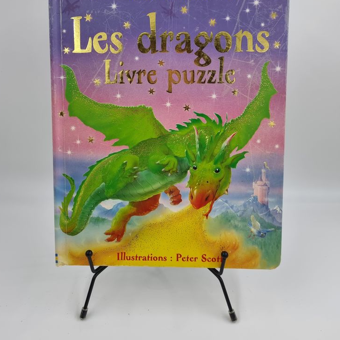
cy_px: 137
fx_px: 322
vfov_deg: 55.2
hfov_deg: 55.6
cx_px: 168
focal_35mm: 29
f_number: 1.8
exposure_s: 1/100
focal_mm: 6.7
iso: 50
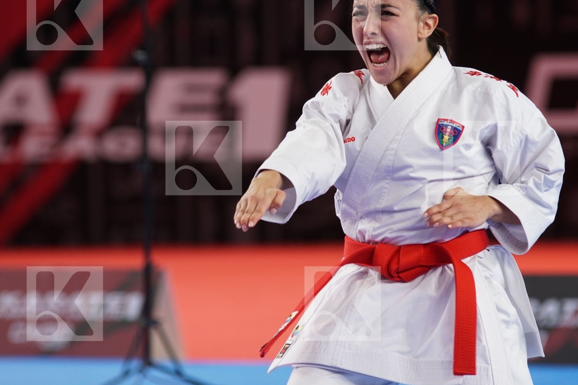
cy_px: 158
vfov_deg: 3.6
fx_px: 6149
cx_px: 343
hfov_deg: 5.4
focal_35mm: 383
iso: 500
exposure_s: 1/250
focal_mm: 200
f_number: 3.2
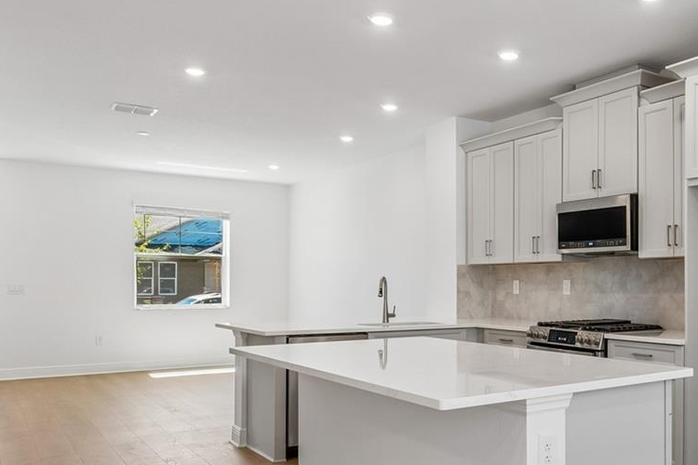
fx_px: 620
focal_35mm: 32
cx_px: 503
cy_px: 284
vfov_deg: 40.9
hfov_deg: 56.5
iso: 100
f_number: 7.1
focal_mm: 10
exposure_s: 1/13
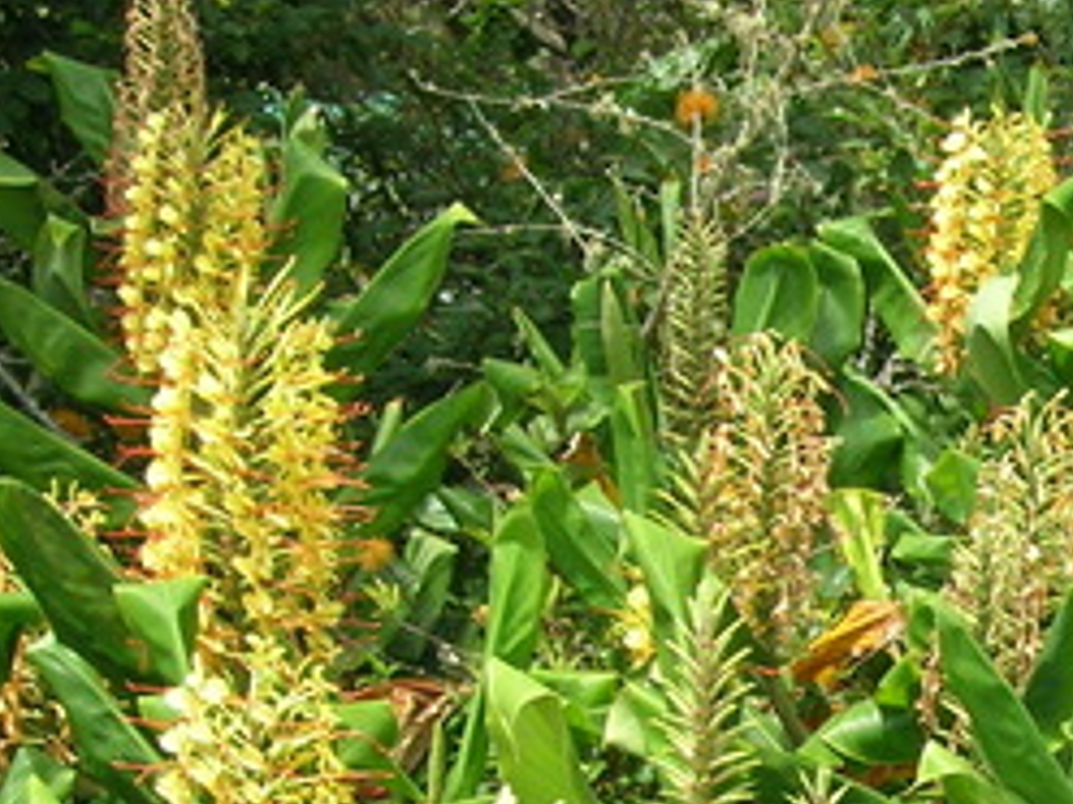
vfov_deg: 13.7
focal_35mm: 107
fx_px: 3317
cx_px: 1203
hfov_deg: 17.7
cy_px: 763
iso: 50
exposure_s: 1/91.6
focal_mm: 5.7
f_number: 4.9
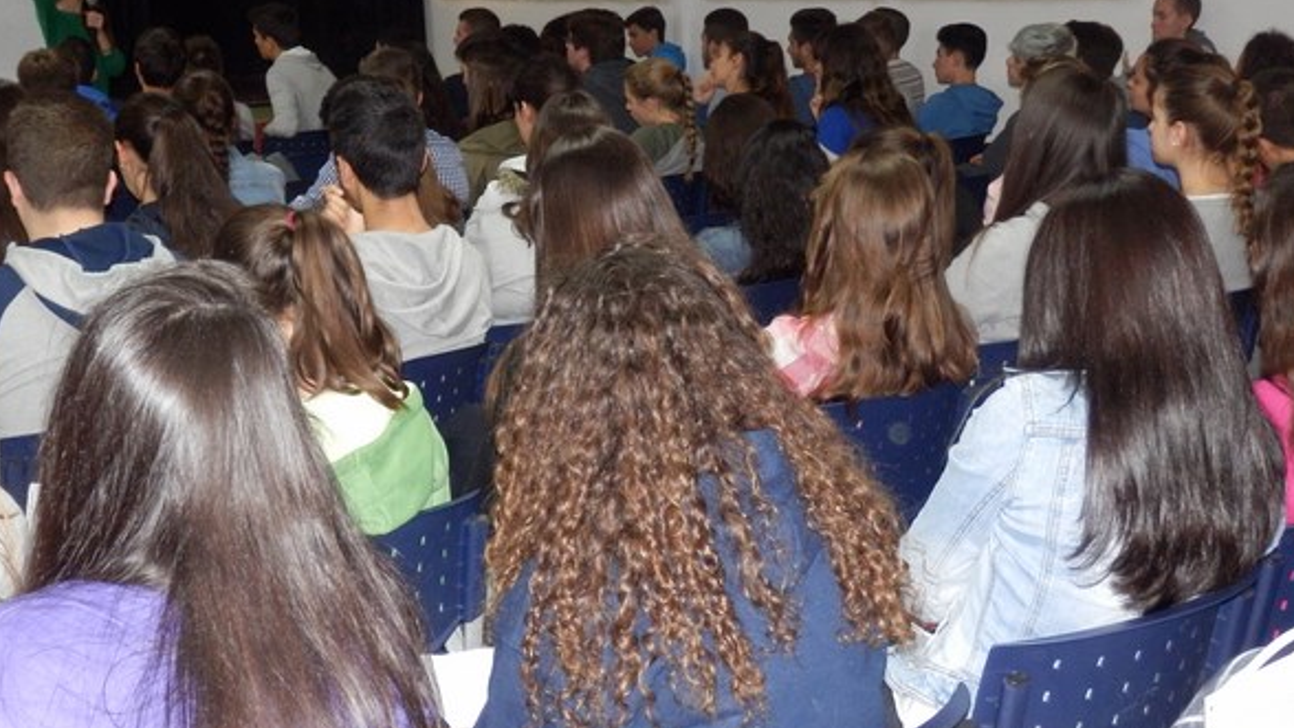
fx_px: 1510
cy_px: 334
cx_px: 530
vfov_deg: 27.1
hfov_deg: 46.2
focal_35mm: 44
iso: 400
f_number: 3.4
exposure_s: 1/30
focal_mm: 6
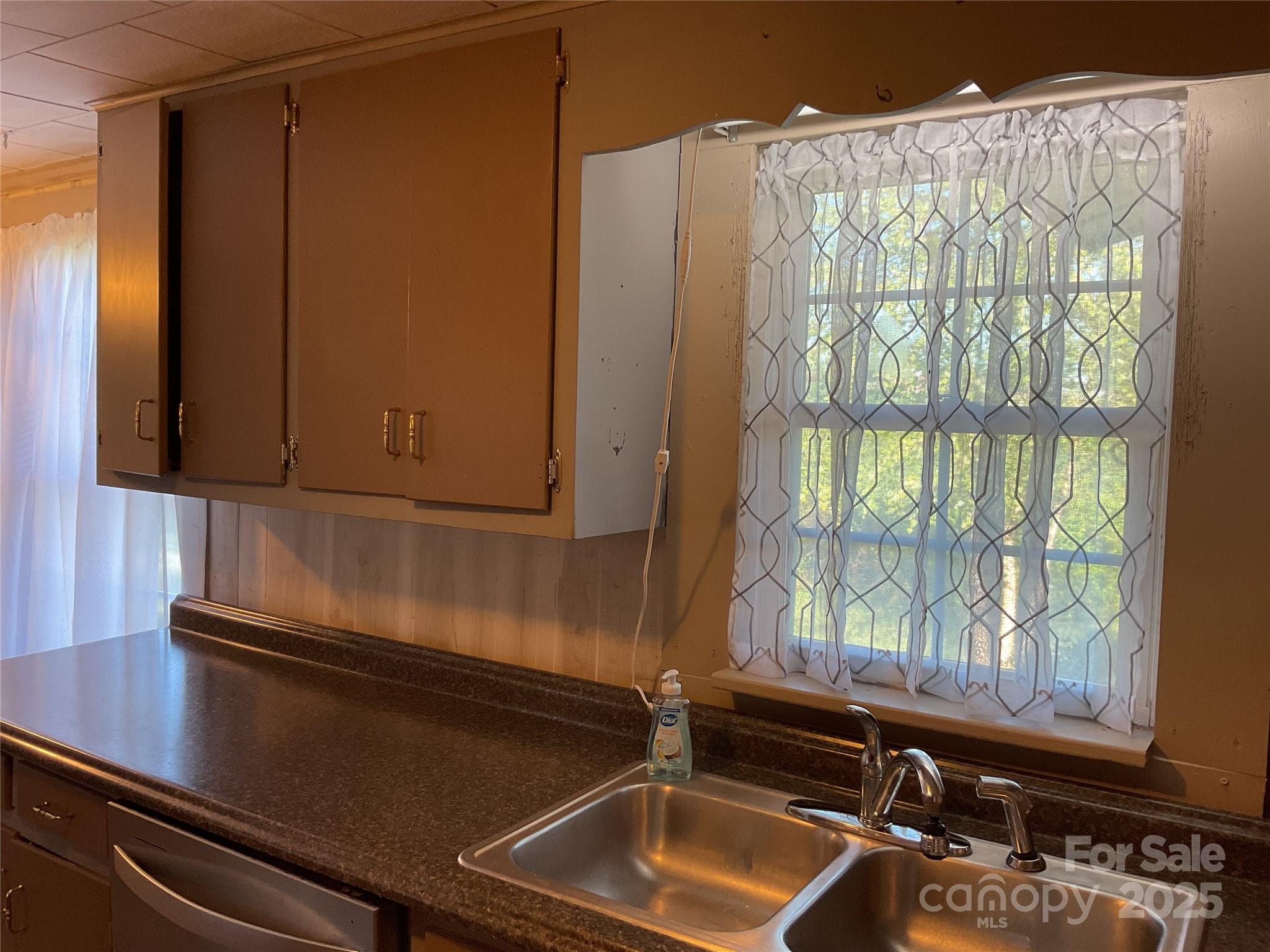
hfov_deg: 61.7
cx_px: 635
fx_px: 1064
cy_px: 476
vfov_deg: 48.2
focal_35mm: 29
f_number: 1.8
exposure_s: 1/60
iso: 32
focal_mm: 3
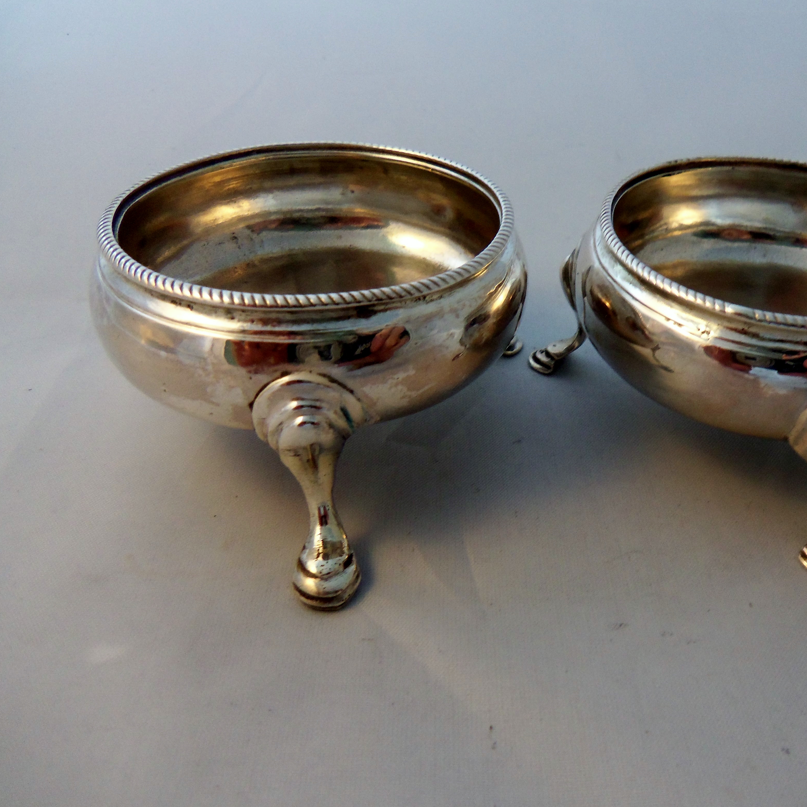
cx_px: 544
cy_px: 399
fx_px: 897
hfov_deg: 47.6
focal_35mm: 34
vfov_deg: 48.4
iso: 160
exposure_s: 1/30
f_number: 3.9
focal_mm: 5.1
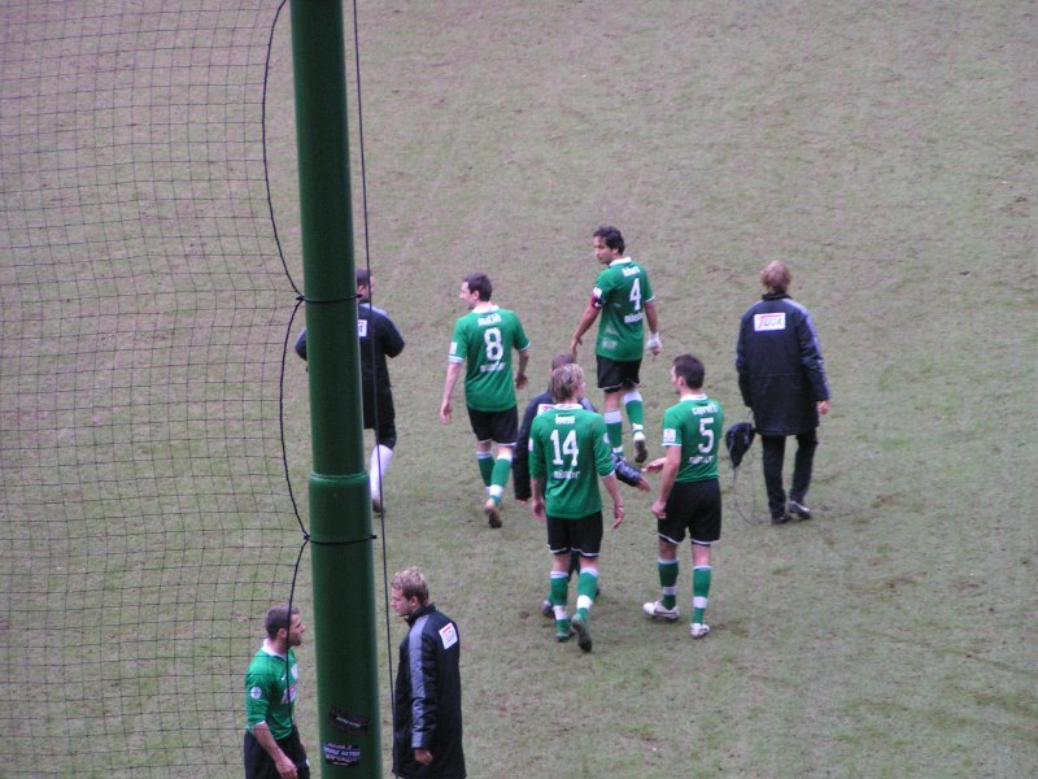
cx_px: 519
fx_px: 6177
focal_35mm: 206
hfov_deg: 9.6
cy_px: 390
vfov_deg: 7.2
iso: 200
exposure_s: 1/100
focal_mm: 31.5
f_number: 3.5
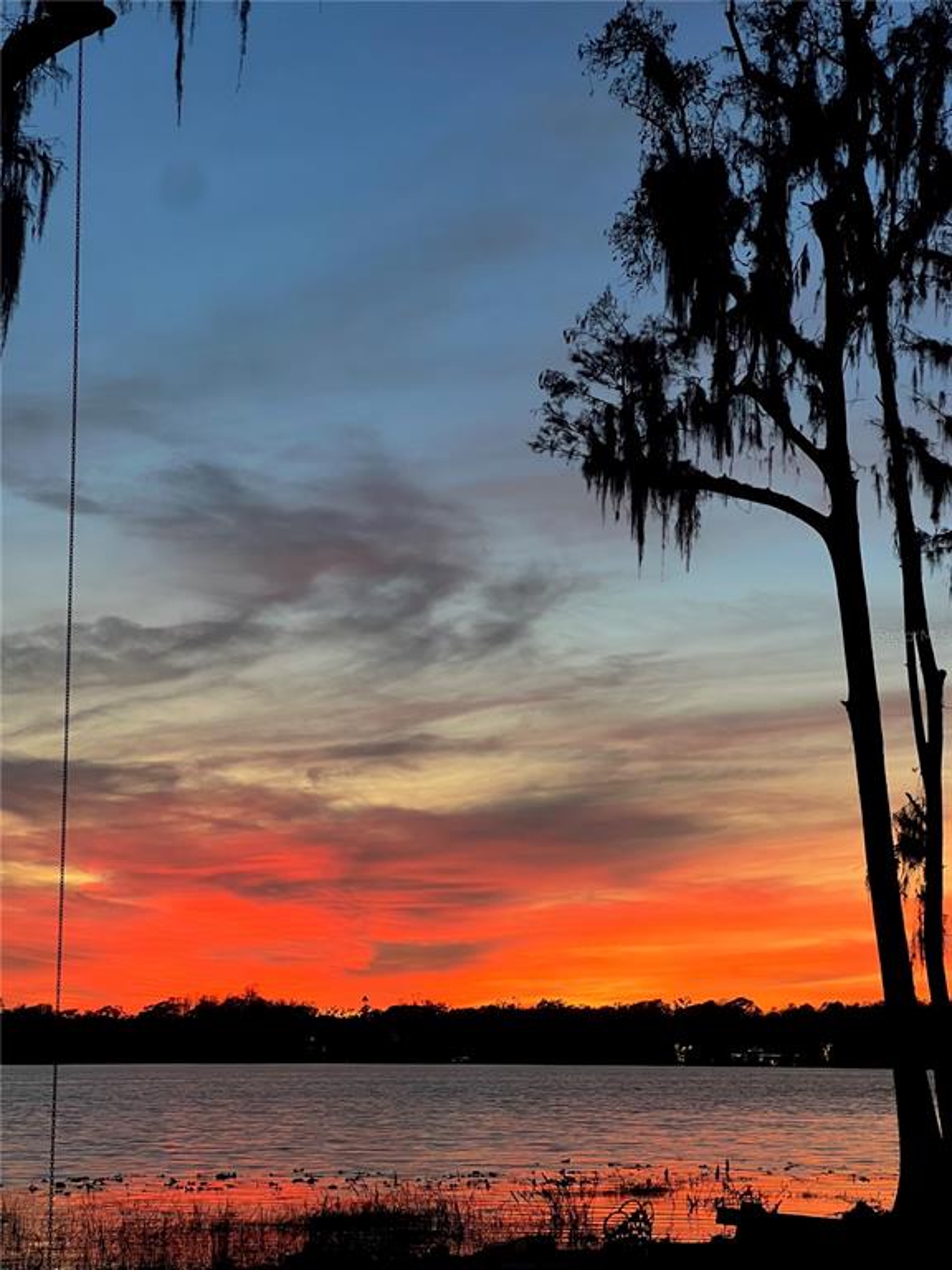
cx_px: 476
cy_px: 635
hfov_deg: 19.1
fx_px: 2824
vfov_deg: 25.3
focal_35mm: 77
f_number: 2.8
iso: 320
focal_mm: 9
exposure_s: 1/60
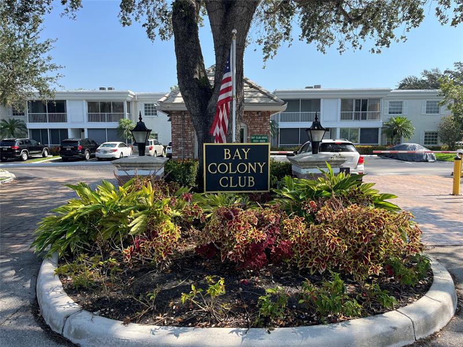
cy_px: 174
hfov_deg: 67.3
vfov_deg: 53.1
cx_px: 232
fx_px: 348
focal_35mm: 26
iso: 50
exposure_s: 1/1748
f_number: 1.6
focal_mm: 5.1
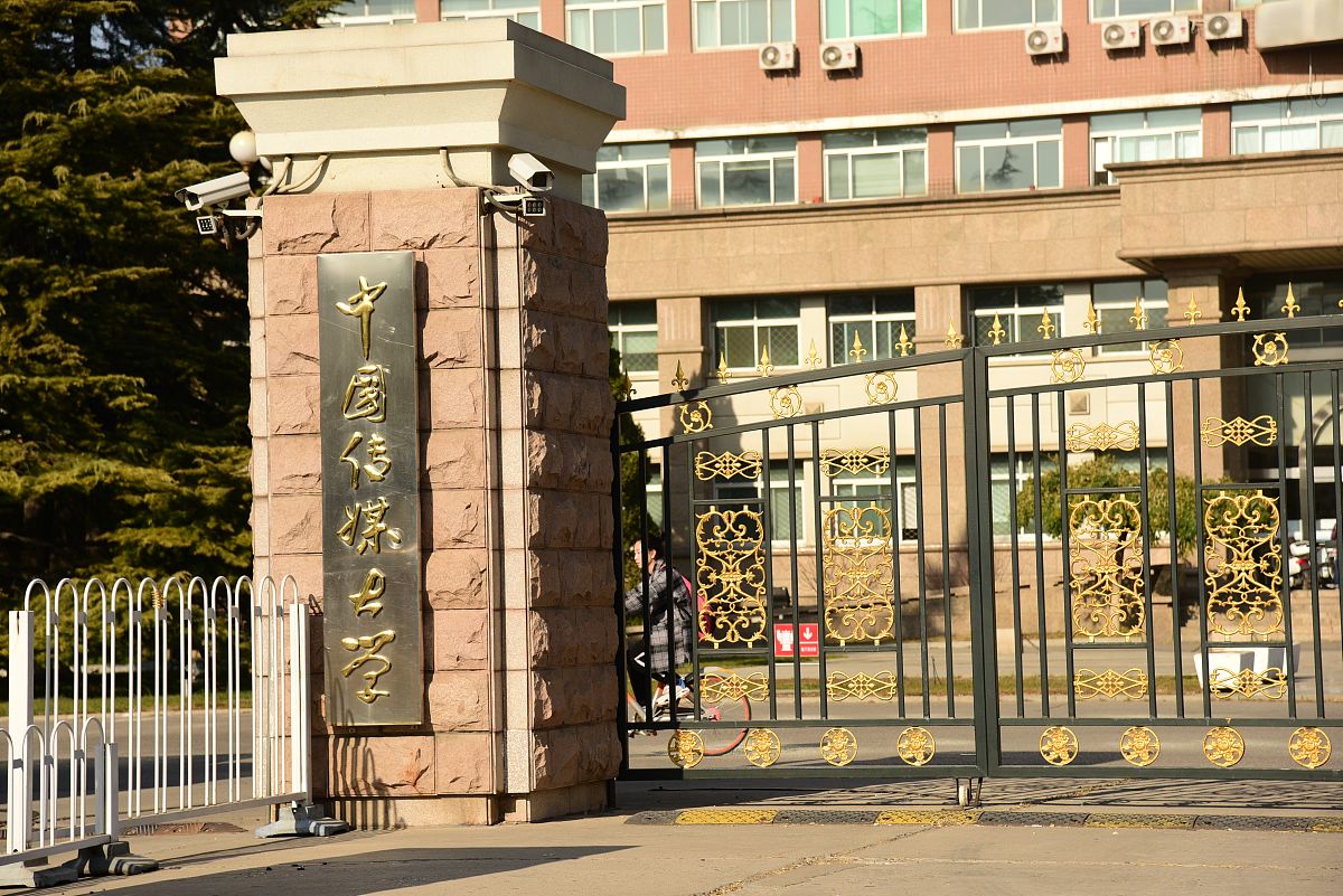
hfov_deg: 19.4
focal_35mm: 105
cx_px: 672
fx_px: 3918
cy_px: 448
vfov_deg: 13.1
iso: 200
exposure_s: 1/800
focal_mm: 105
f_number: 7.1
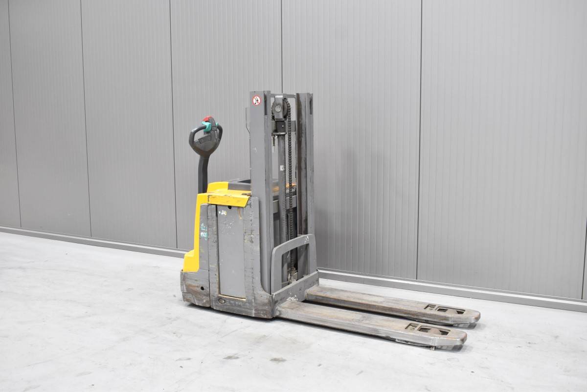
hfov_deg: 53.1
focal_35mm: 36
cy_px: 196
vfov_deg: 36.9
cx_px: 294
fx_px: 587
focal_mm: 24
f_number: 5
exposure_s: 1/25
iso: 1600
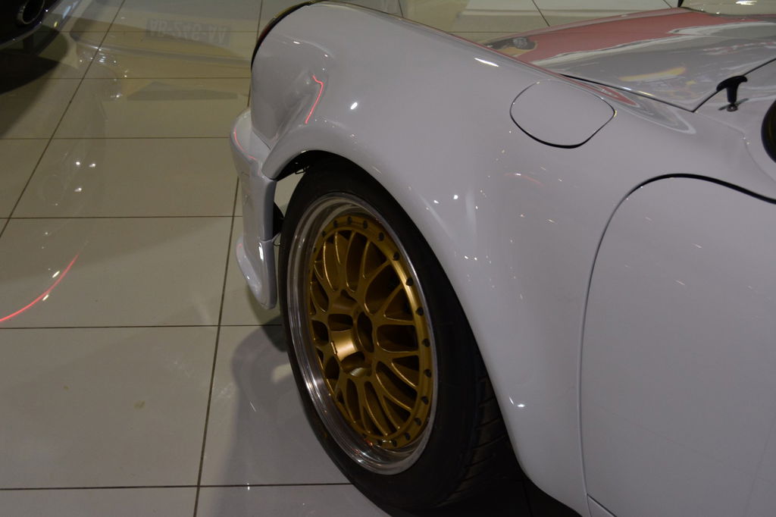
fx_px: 1228
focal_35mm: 57
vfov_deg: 23.8
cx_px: 388
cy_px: 258
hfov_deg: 35.1
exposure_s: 1/50
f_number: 8
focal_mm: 38
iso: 800
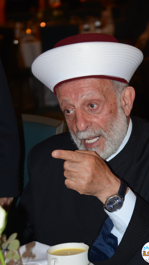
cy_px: 132
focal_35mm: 134
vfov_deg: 16.1
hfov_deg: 9.1
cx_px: 81
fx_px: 938
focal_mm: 85
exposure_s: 1/250
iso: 500
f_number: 4.5
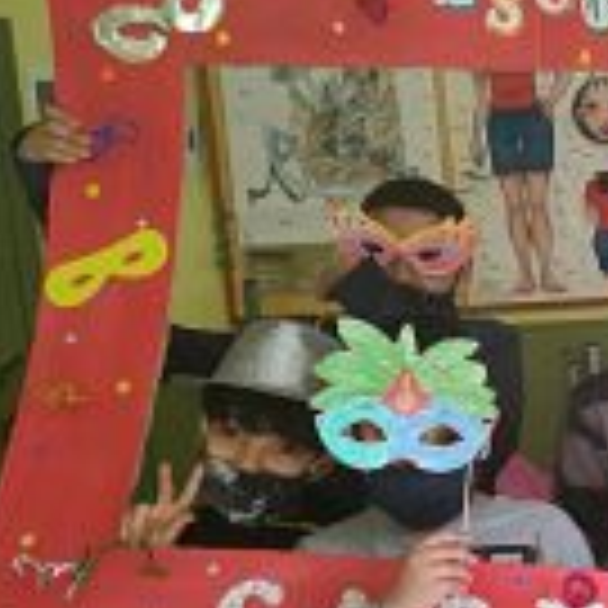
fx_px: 1252
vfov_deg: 27.0
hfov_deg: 23.2
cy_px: 441
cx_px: 856
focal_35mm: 63
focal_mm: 3.94
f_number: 1.9
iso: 200
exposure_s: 1/33
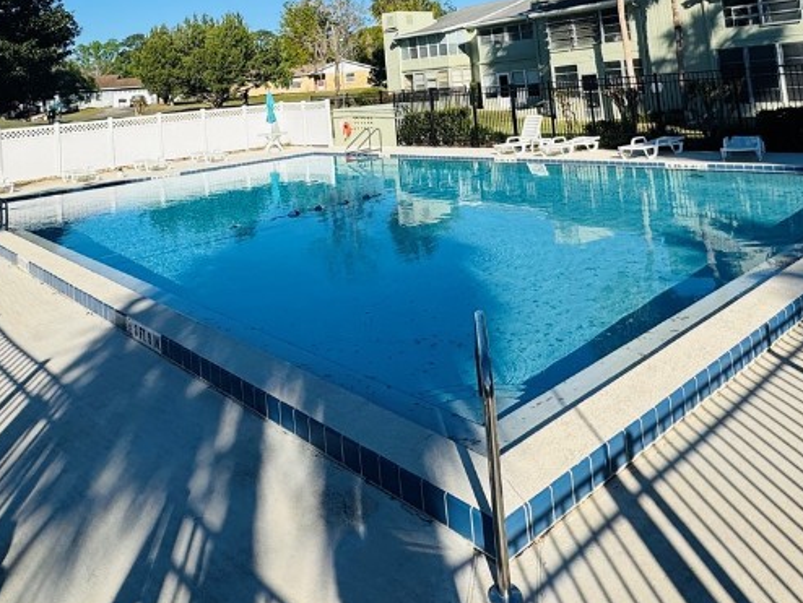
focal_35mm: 29
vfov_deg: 42.6
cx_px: 392
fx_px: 673
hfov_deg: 61.6
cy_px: 20
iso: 50
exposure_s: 1/2770
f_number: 2.2
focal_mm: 2.22
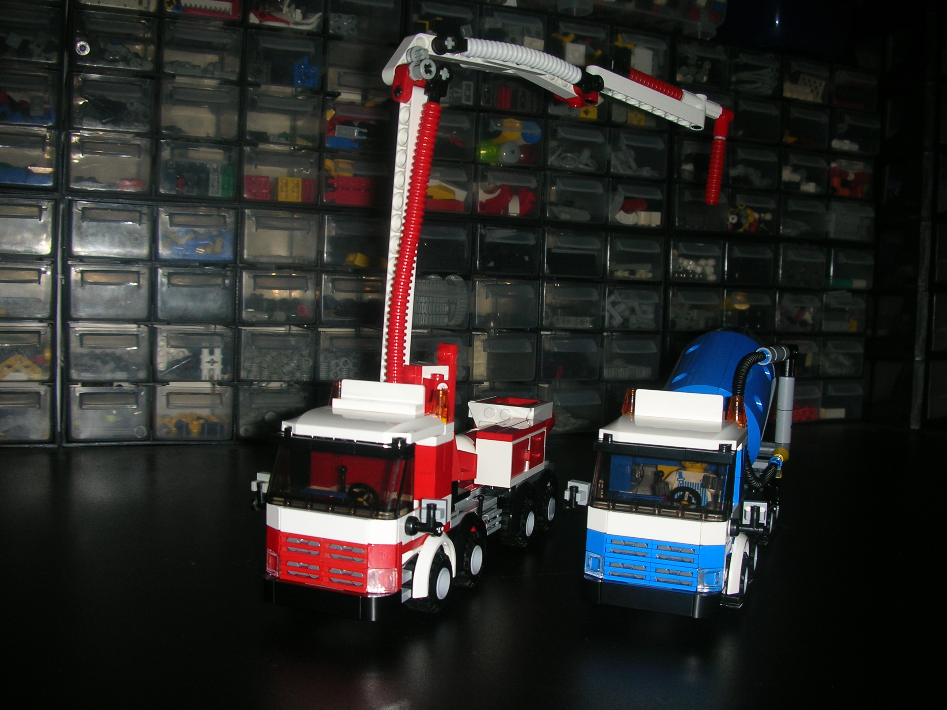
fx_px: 958
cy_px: 355
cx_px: 474
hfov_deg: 52.6
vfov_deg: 40.7
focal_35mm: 35
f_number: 3
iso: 50
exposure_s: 1/60.1
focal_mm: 5.8
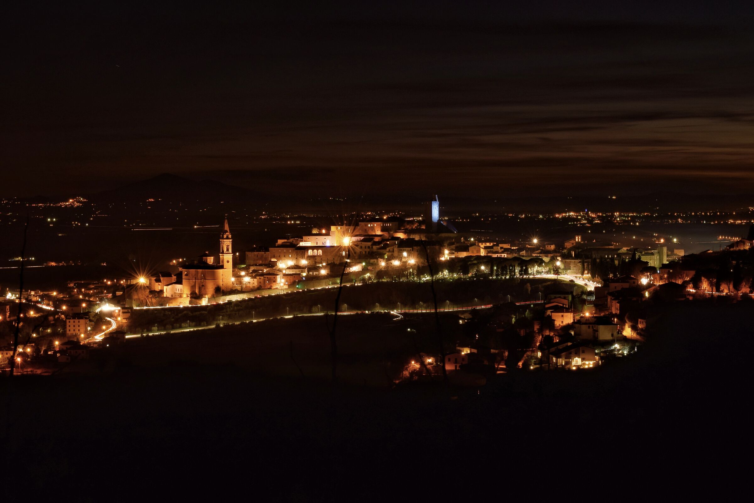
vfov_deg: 16.6
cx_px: 377
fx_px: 1728
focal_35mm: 82
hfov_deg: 24.6
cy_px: 252
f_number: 14
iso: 100
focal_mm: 55
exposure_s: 30
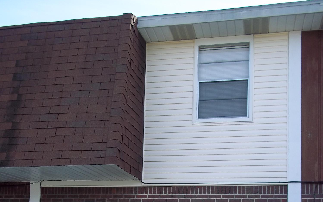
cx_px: 162
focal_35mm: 51
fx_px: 449
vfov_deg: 24.2
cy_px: 204
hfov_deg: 39.6
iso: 80
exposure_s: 1/80
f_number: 8
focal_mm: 6.5
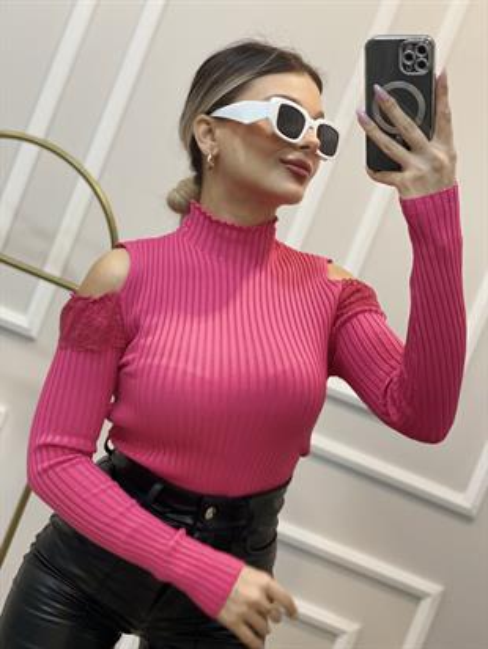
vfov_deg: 36.8
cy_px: 324
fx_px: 977
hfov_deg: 28.0
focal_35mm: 52
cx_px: 244
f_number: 2
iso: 100
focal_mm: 6
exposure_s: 1/100
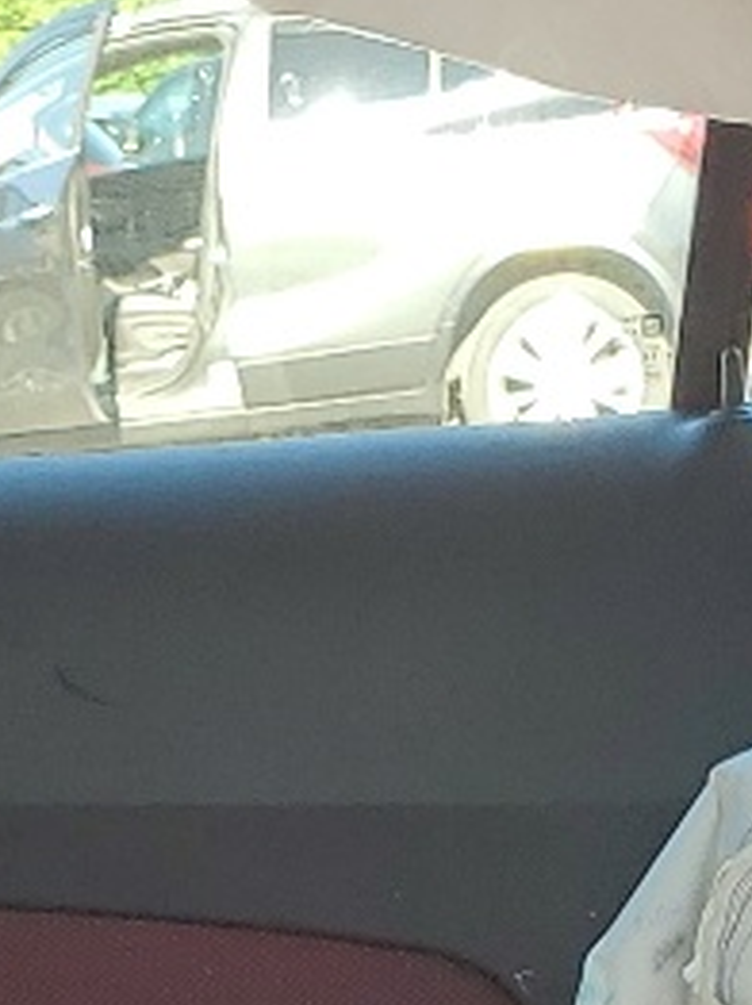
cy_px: 2106
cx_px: 8
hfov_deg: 9.3
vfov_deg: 11.1
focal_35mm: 159
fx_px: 4613
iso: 50
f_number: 1.5
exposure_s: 1/238
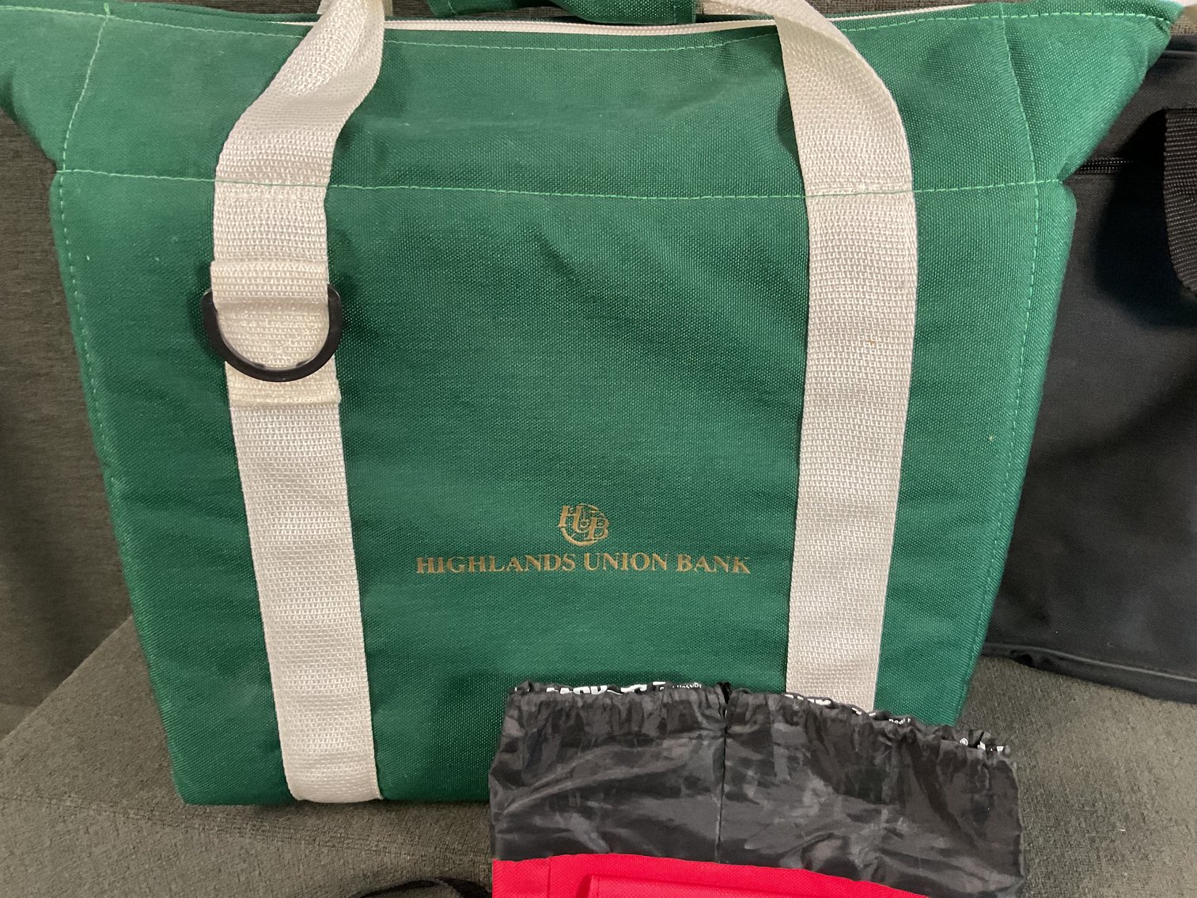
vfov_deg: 48.2
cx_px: 598
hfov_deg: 61.7
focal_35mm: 29
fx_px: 1003
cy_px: 449
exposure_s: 1/40
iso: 250
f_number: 1.8
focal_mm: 3
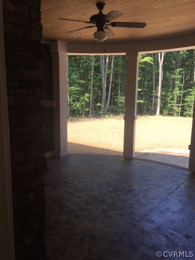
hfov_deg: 48.2
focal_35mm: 29
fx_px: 218
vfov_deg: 61.7
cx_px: 98
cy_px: 130
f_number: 2.2
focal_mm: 4.15
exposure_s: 1/384
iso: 32
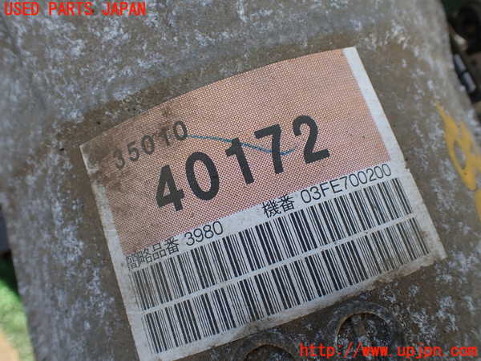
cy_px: 180
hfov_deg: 60.0
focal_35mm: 30
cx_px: 240
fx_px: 417
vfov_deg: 46.8
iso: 100
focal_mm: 5.4
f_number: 3.2
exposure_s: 1/320
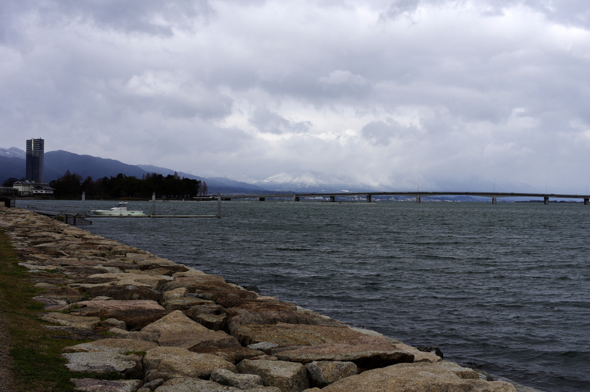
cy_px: 196
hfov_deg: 38.2
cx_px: 295
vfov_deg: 25.9
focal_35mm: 52
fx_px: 851
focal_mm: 35
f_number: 5.6
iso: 100
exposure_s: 1/640
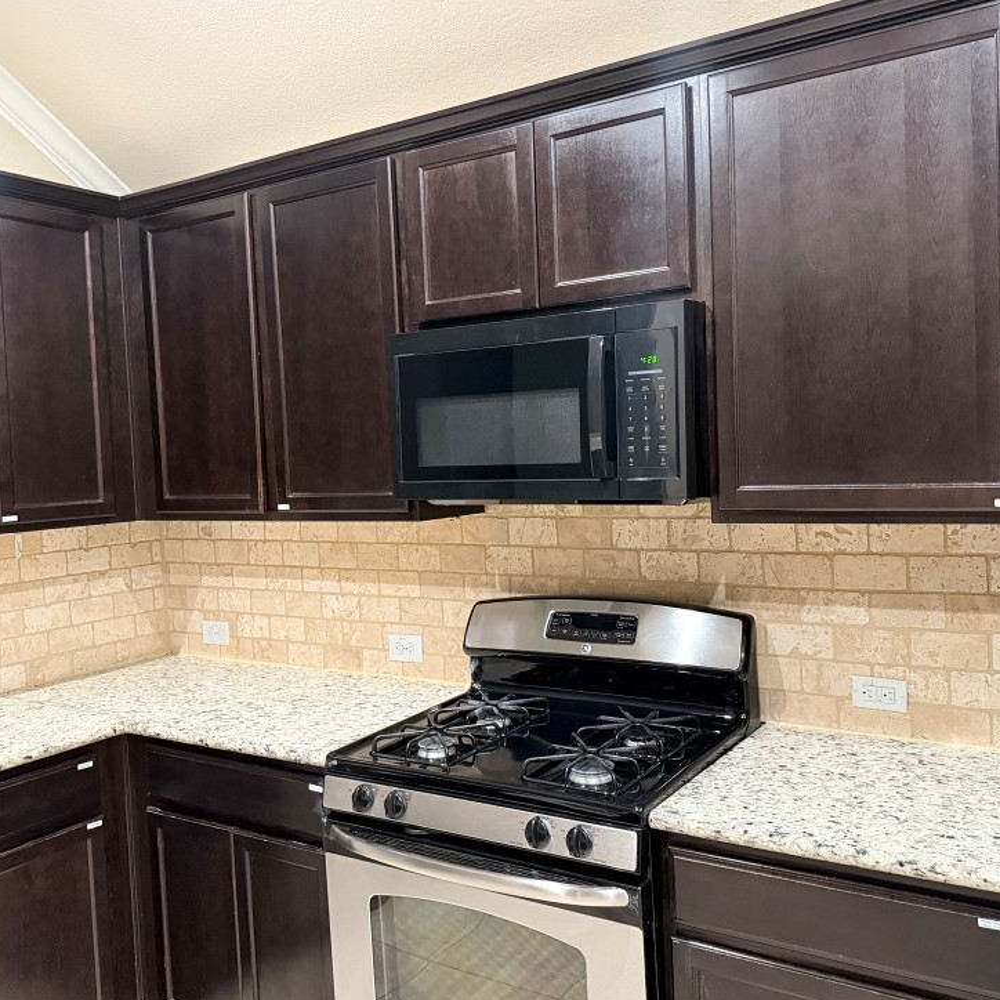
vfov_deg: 54.0
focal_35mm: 30
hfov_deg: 54.0
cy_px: 496
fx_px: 981
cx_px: 506
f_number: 1.78
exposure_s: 1/40
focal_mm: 6.76
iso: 640
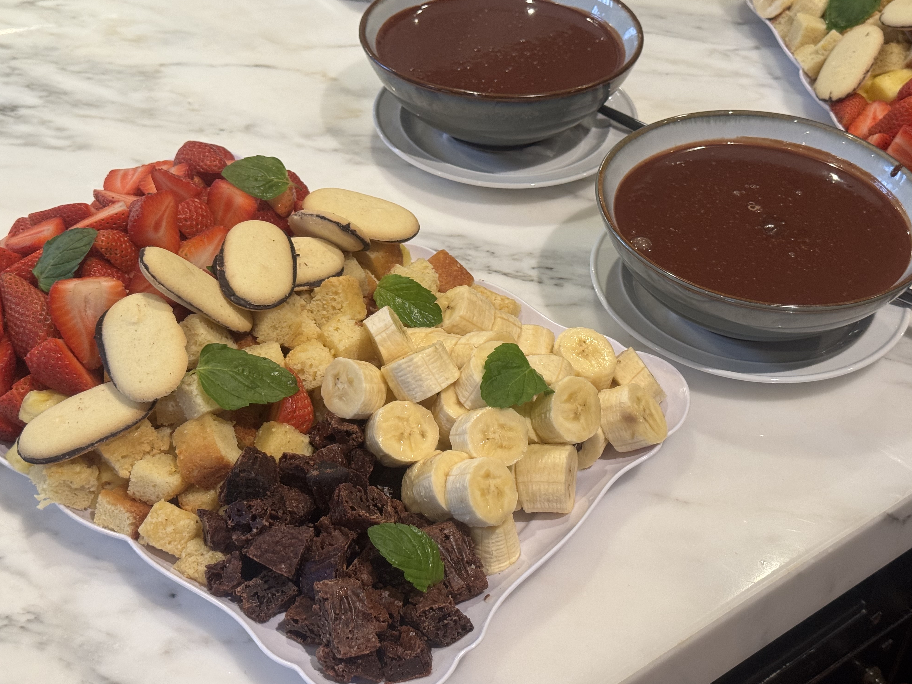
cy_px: 343
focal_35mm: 49
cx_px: 460
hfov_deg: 38.9
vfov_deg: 29.7
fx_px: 1291
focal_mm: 6.76
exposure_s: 1/60
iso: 200
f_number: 1.78
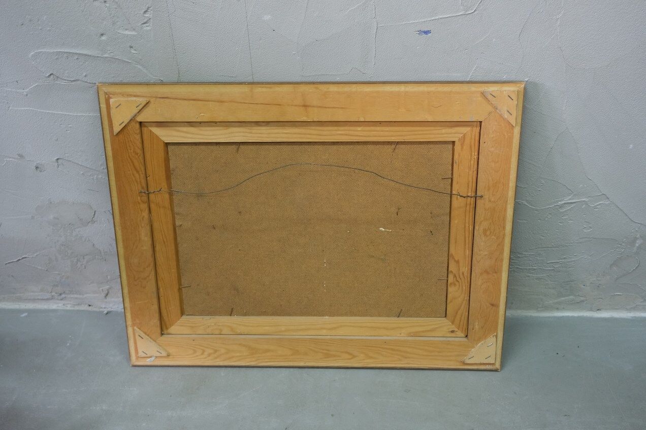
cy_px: 215
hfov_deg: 51.9
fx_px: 664
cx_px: 323
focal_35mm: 37
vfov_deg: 35.9
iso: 2000
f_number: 4
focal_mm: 24.7
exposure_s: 1/38
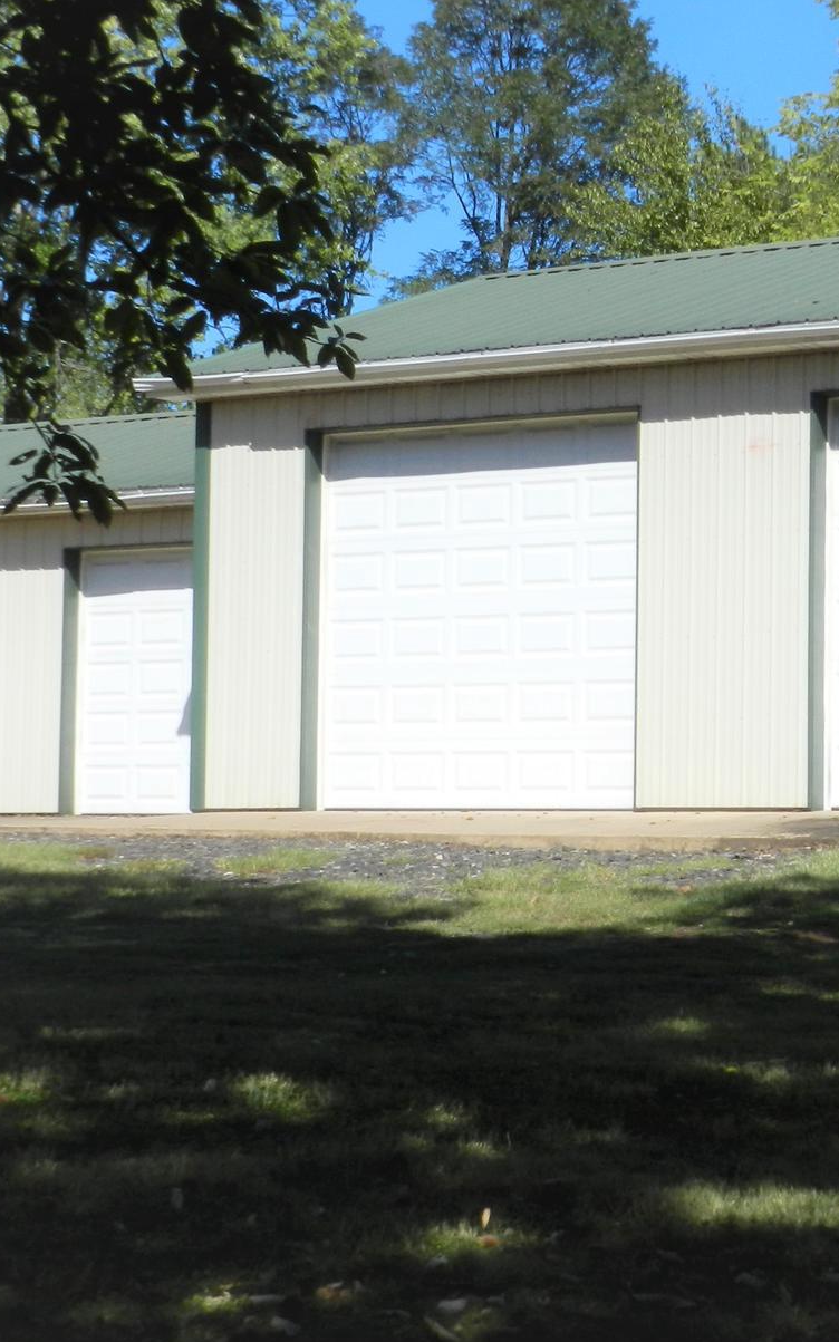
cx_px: 579
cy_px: 624
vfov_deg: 24.9
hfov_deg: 15.7
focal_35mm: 83
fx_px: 3036
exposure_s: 1/800
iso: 160
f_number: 5
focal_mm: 8.1
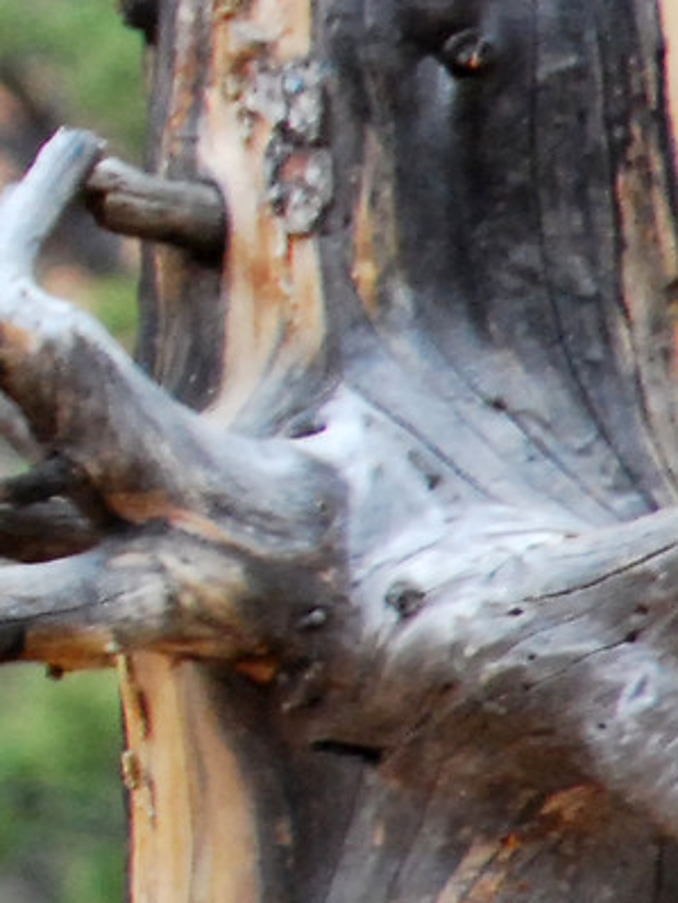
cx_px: -1397
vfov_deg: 1.1
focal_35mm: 1740
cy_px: -129
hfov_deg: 0.9
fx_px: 45392
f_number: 6.3
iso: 1000
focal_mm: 200
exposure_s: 1/500
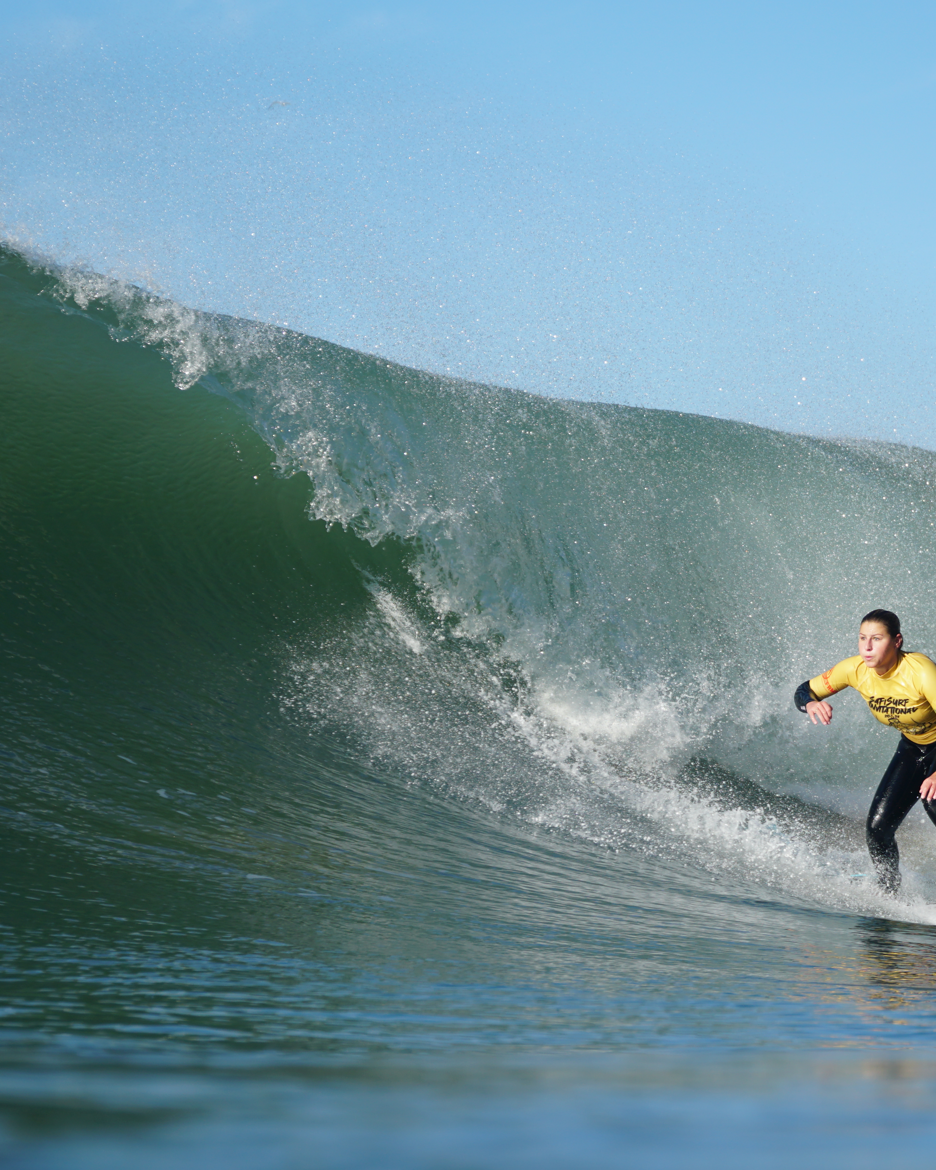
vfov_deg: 12.8
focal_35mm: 151
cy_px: 585
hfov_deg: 10.2
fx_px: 5219
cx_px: 599
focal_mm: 71
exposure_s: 1/1000
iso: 100
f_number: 4
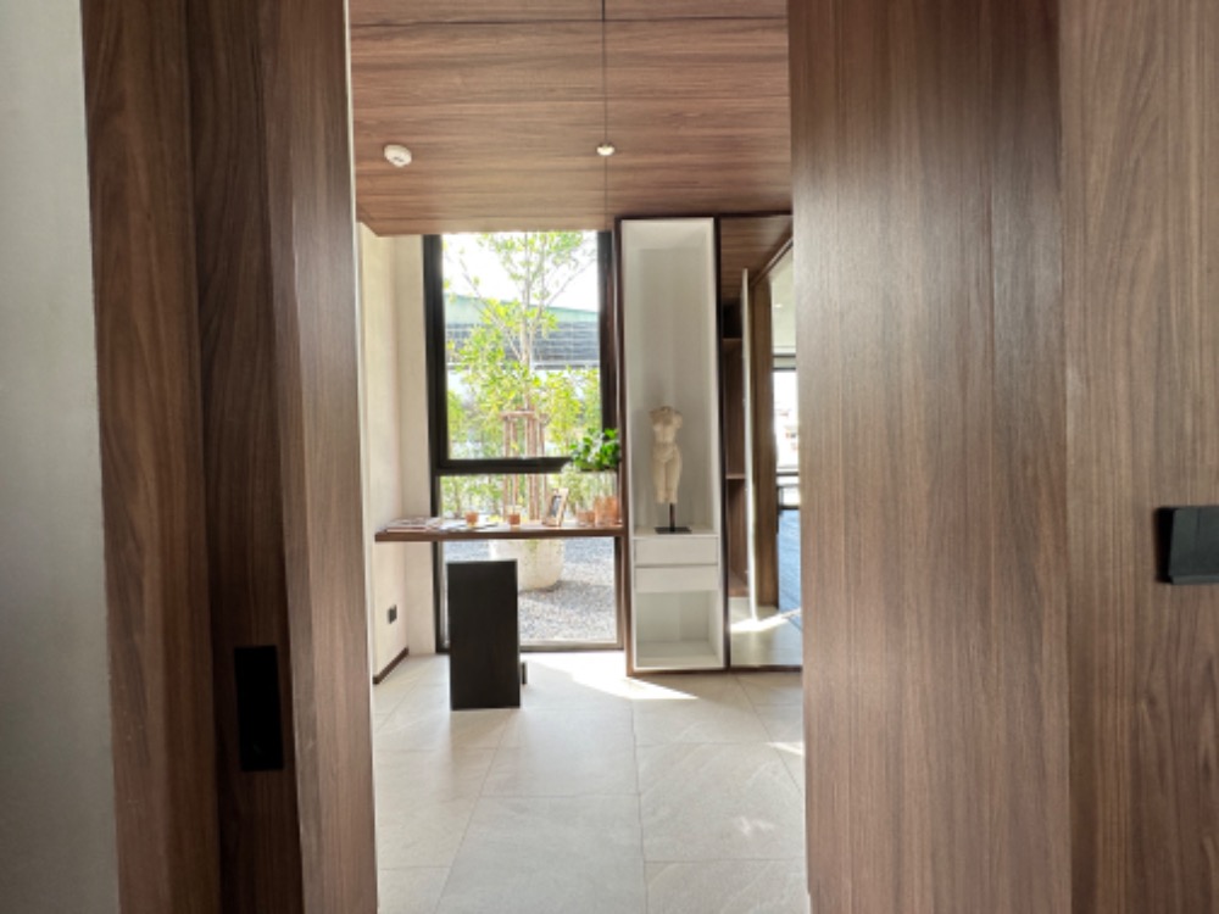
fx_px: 493
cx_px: 610
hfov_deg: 102.1
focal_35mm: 14
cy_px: 457
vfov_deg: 85.7
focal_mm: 2.22
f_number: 2.2
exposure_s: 1/99
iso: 80
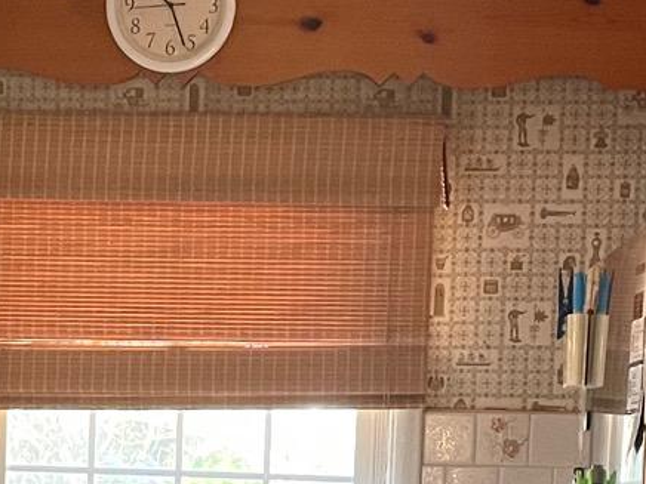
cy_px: 675
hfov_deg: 16.1
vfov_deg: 11.7
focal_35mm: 122
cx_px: 150
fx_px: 2277
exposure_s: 1/58
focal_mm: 4.2
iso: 500
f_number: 1.6
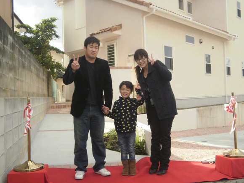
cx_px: 122
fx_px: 261
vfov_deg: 38.7
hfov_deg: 50.1
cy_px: 92
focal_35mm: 37
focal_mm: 6.51
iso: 100
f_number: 3.1
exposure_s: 1/400
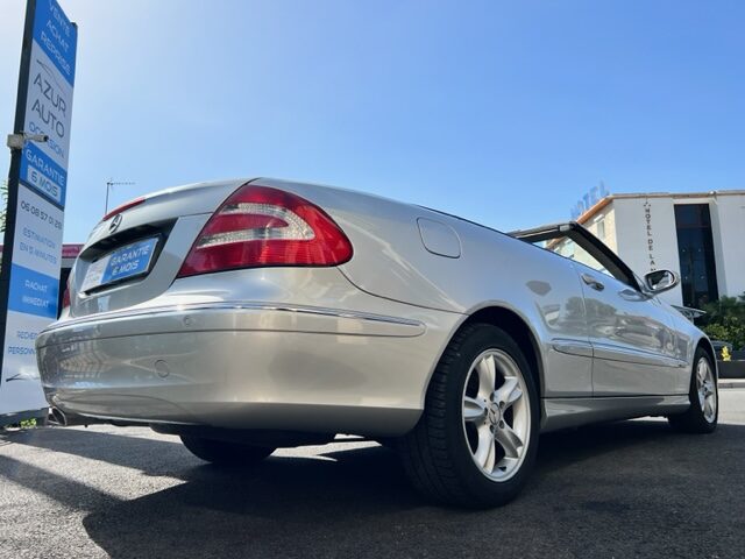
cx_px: 372
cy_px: 280
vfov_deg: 53.1
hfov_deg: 67.3
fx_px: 560
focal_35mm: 26
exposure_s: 1/5076
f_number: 1.5
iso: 50
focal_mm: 5.7
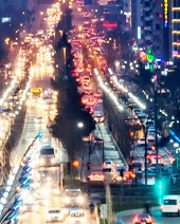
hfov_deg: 1.7
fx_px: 6018
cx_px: 25
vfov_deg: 2.1
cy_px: 65
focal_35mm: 905
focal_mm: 200
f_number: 6.3
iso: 100
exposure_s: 1/2.5
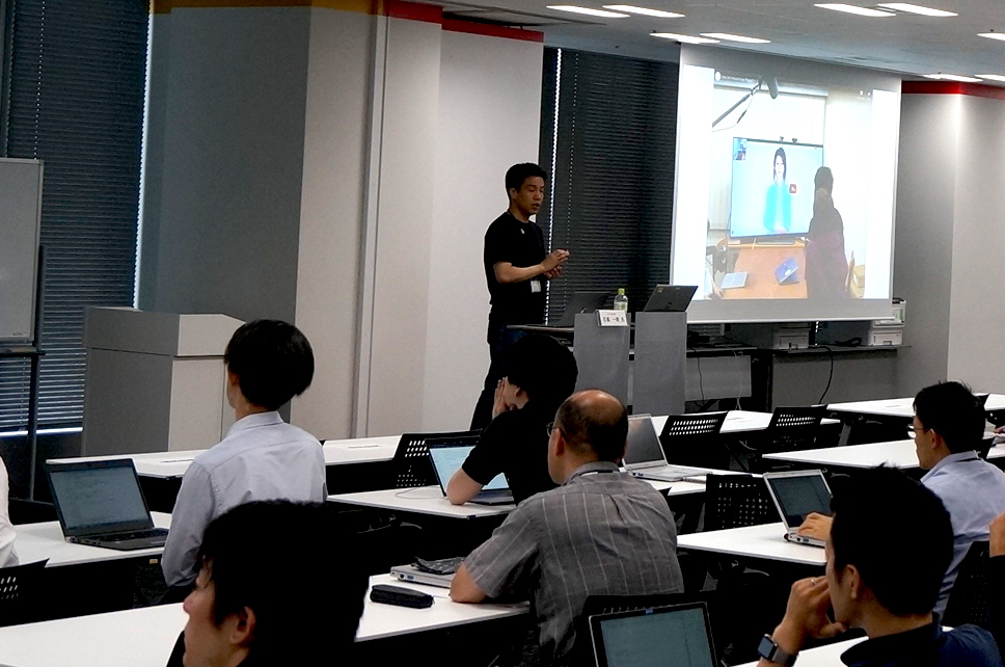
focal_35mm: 87
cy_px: 149
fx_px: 2432
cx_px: 907
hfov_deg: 22.8
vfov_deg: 15.5
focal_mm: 23
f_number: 4.5
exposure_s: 1/160
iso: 400
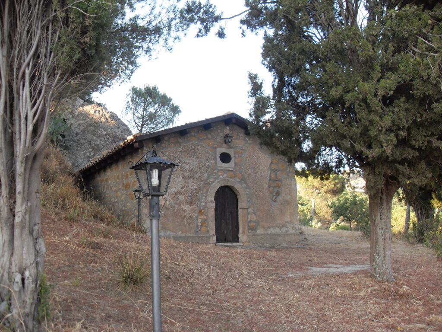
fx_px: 434
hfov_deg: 54.0
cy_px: 166
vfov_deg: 41.8
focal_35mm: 34
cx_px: 221
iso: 80
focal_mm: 6.3
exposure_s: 1/90
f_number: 2.8
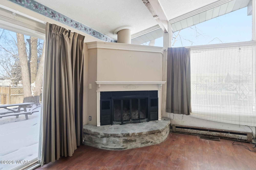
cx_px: 128
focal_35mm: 20
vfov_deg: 63.1
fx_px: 139
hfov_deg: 85.5
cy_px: 85
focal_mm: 13
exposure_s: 1/50
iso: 125
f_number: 5.6
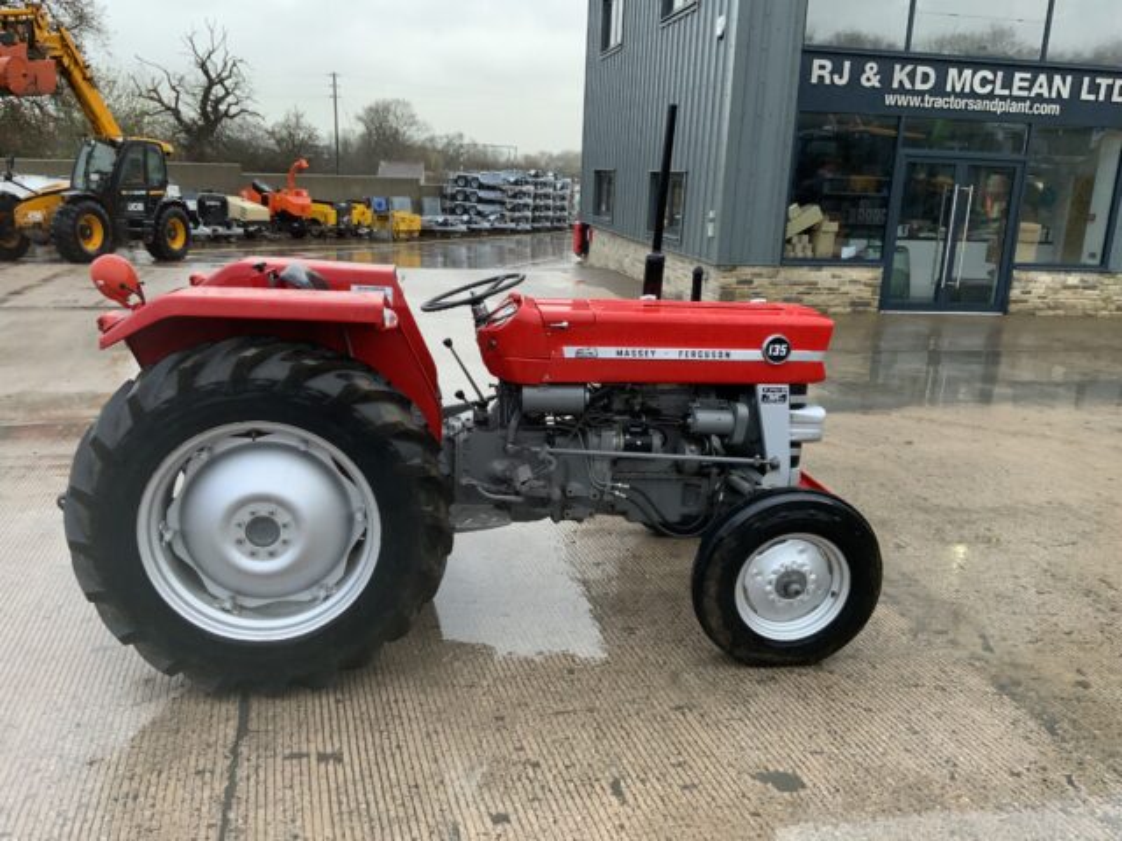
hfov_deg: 61.7
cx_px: 561
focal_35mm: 29
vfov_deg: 48.2
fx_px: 940
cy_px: 420
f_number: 1.8
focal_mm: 3
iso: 125
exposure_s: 1/60
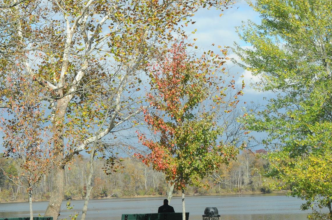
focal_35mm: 86
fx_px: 792
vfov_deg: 15.8
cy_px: 116
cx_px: 79
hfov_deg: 23.4
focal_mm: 32
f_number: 9
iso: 320
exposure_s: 1/320
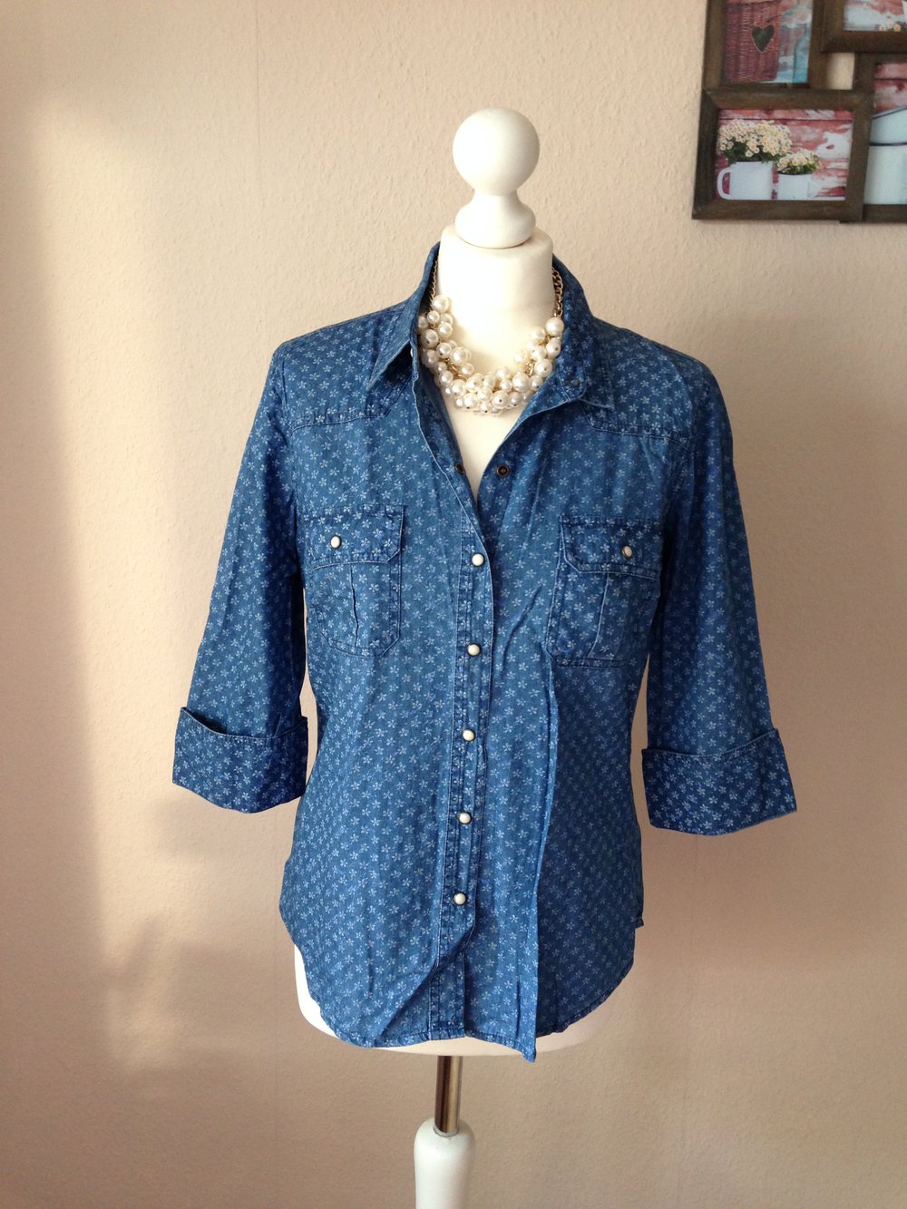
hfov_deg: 43.0
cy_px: 604
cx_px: 454
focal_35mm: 33
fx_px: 1153
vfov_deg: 55.3
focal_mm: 4.12
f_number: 2.4
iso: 160
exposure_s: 1/20
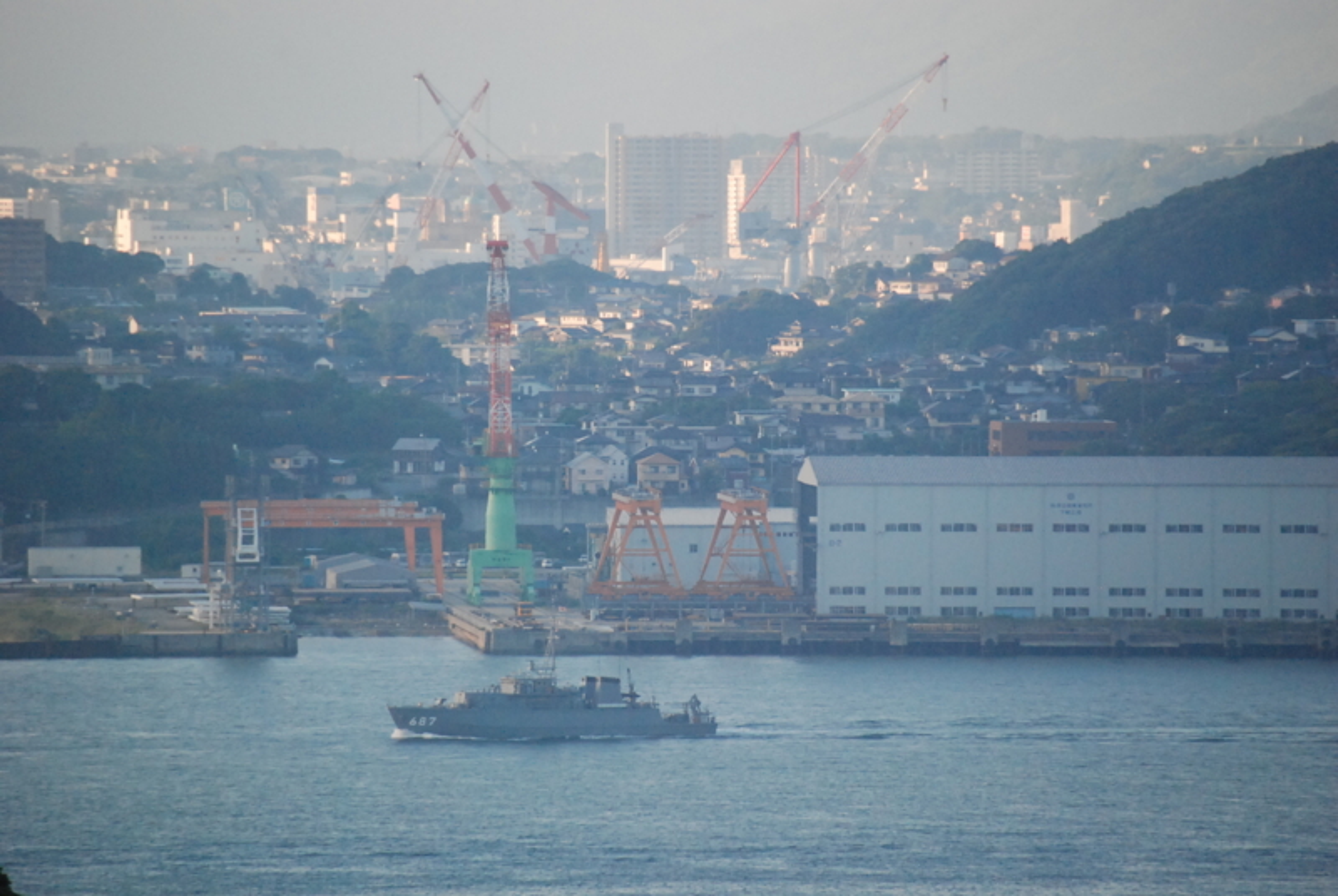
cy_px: 448
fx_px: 16749
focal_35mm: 450
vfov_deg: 3.1
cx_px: 669
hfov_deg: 4.6
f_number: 6.3
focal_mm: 300
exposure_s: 1/1600
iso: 1600
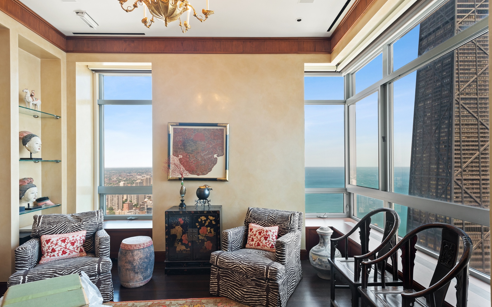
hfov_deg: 91.1
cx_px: 243
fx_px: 241
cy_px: 162
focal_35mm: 18
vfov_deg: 65.0
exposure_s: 1/6
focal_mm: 17
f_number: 8
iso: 500
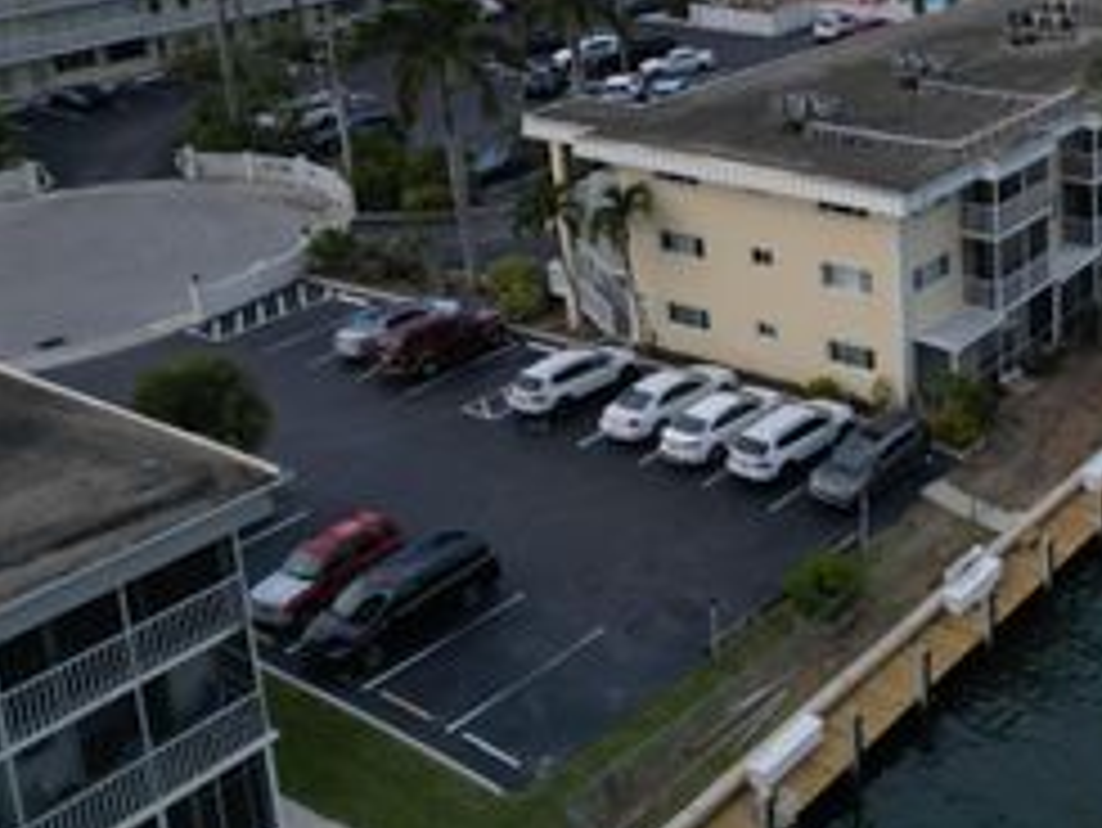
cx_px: 1115
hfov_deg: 35.1
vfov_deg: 28.5
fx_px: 1561
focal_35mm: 49
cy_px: 74
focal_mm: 6.72
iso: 100
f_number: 1.7
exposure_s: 1/640
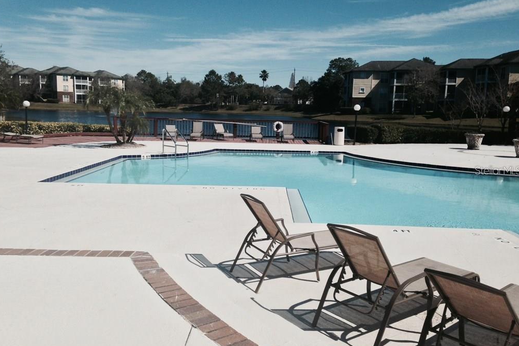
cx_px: 259
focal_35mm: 35
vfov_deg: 37.8
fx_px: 504
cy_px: 170
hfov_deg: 54.4
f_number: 2.4
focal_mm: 4.12
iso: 50
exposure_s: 1/3390
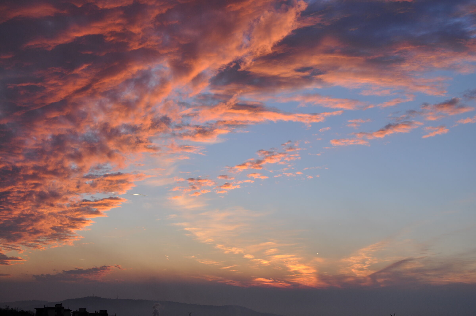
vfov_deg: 23.7
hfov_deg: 35.1
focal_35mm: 57
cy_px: 158
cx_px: 238
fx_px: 753
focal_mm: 38
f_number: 9
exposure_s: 1/80
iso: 200
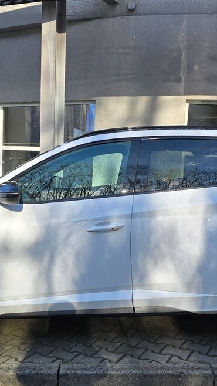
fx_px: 399
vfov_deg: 51.5
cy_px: 215
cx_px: 108
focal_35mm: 39
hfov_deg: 30.4
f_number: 1.7
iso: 12
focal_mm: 6.3
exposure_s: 1/301
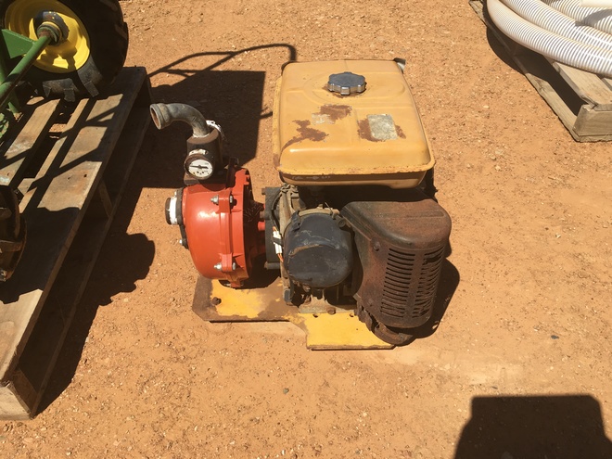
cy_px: 230
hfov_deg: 61.7
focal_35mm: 29
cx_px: 306
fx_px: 513
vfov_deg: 48.2
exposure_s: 1/1603
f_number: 2.2
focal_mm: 4.15
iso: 25
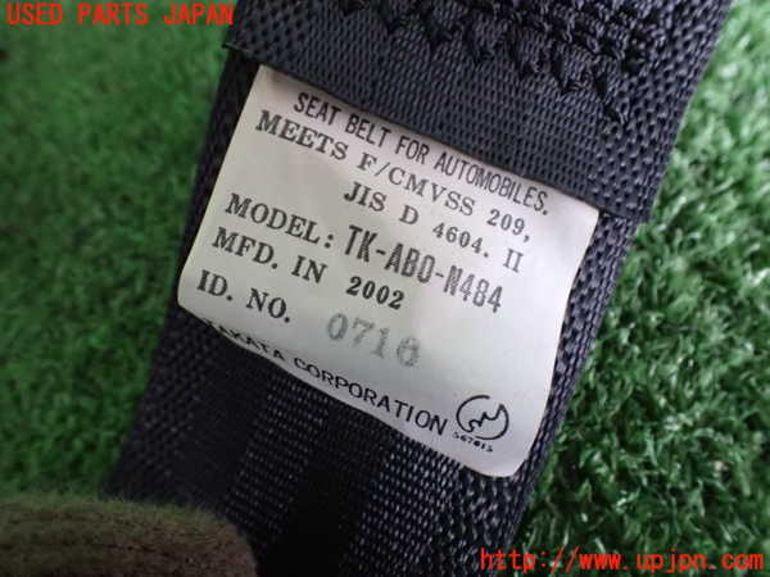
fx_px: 667
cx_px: 385
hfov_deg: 60.0
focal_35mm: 30
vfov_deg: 46.8
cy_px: 288
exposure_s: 1/30
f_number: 2.3
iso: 1250
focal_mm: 5.4
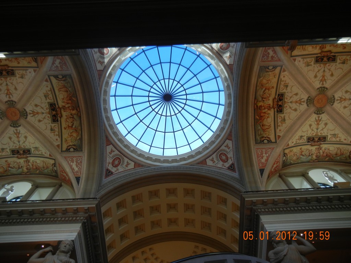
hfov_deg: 60.0
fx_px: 304
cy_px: 132
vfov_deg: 46.8
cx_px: 176
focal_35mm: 30
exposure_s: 1/81.4
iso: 160
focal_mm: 5.4
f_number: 3.5
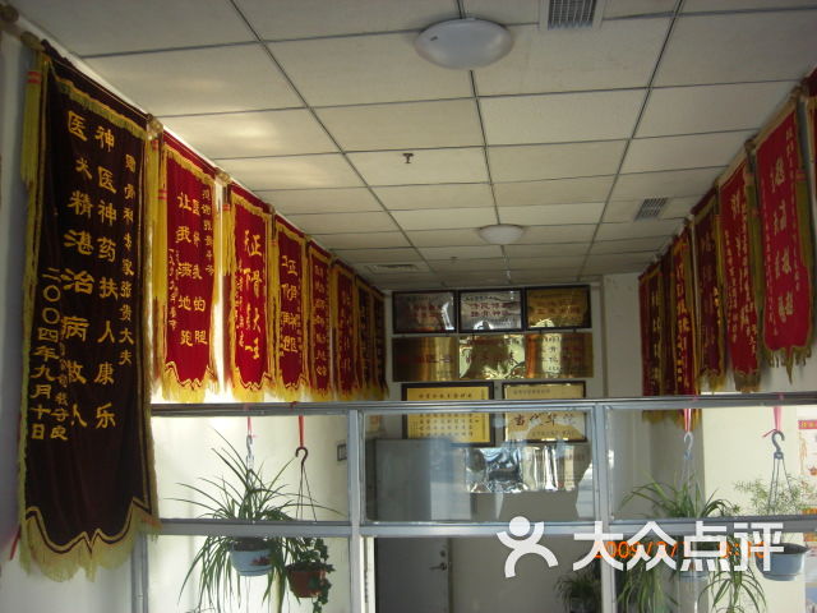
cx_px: 408
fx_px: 897
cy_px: 306
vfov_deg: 37.7
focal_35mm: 38
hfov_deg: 49.0
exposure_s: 1/80
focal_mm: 7.9
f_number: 2.8
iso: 200
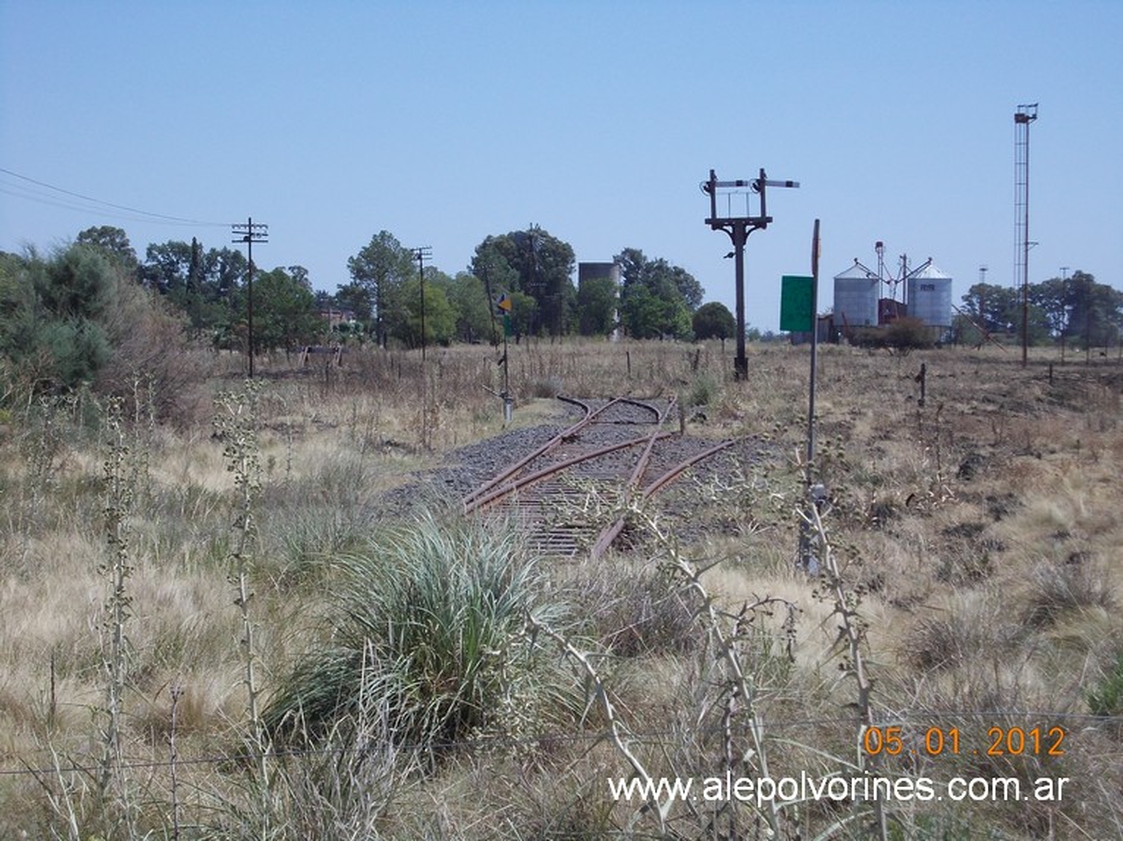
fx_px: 3113
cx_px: 562
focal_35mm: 96
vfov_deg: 15.4
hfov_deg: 20.4
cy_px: 420
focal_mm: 13.6
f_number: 10.6
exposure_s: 1/125
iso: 80
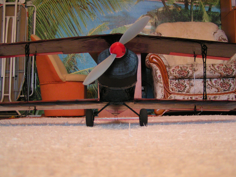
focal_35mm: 41
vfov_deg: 35.1
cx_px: 127
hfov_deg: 45.7
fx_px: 280
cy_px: 93
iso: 200
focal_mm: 5.8
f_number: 2.8
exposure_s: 1/20
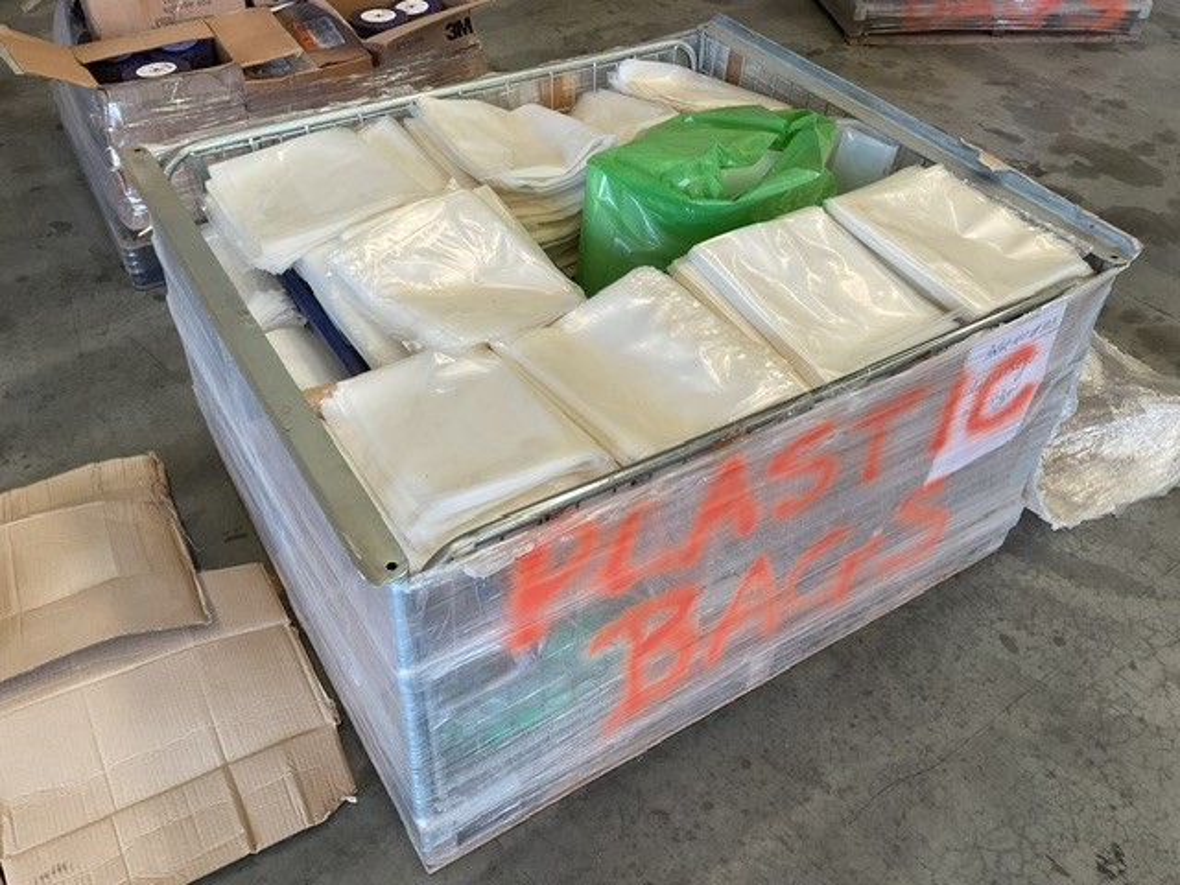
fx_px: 989
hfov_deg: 61.7
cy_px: 442
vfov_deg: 48.2
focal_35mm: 29
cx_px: 590
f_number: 1.8
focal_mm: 3
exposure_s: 1/120
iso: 64
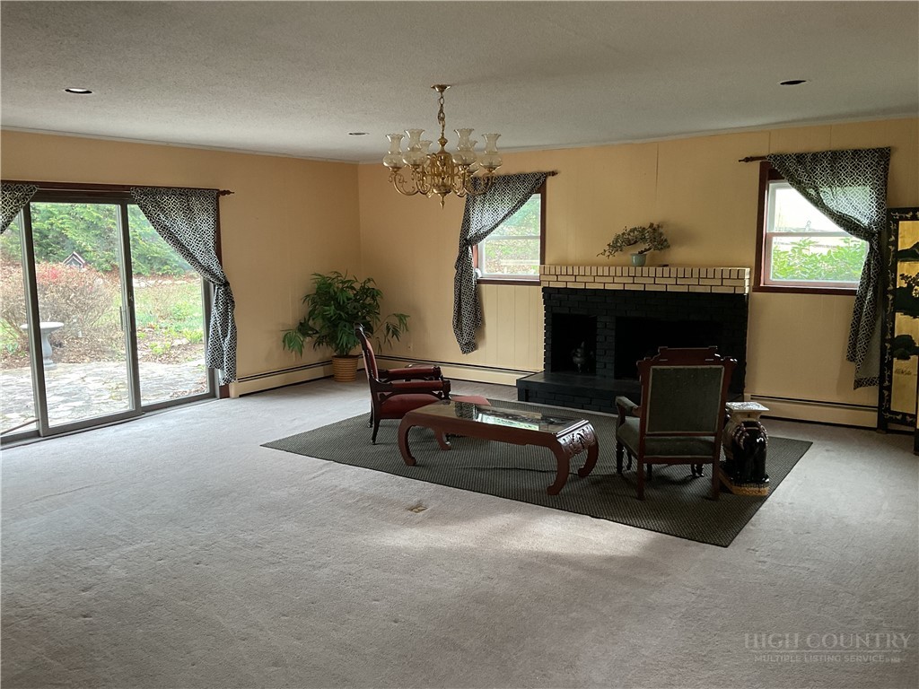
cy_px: 344
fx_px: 770
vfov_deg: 48.2
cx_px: 460
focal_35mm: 29
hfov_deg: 61.7
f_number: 1.8
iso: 100
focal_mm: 3
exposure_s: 1/60
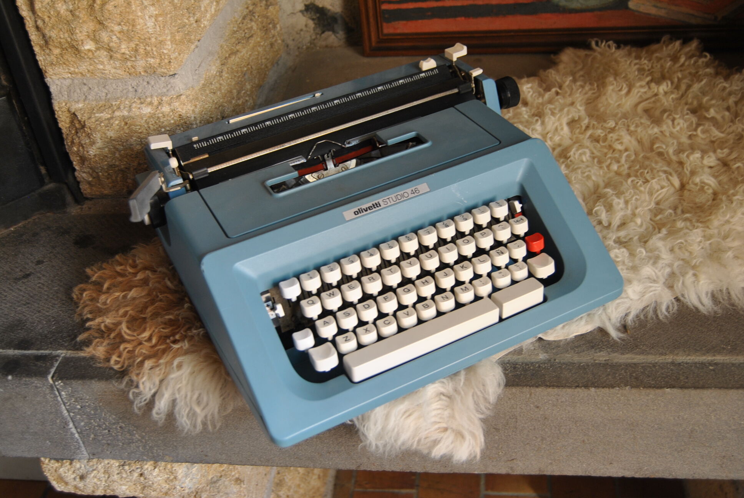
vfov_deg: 34.3
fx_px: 807
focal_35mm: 39
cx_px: 372
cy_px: 249
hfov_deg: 49.5
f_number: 4
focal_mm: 26
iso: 200
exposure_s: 1/40
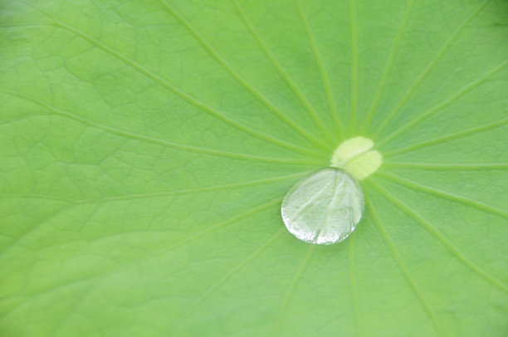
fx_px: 3170
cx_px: 254
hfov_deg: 9.2
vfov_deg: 6.1
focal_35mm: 225
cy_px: 168
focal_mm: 150
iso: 800
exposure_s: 1/160
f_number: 6.3
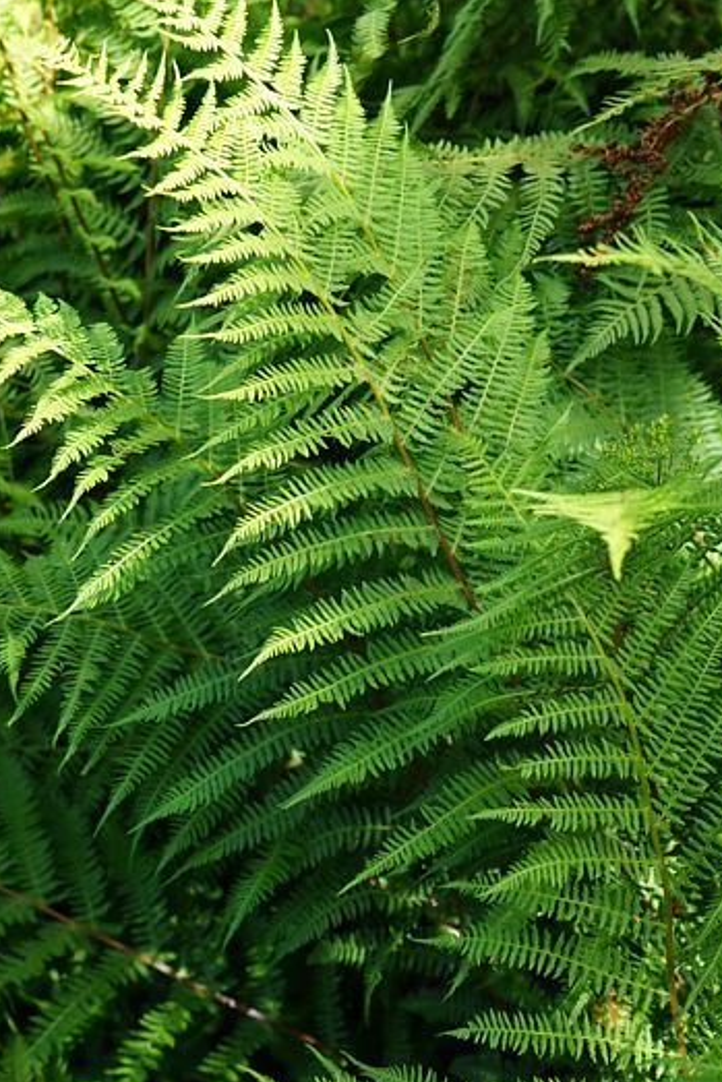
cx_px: 294
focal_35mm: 44
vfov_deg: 44.2
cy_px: 416
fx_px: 1323
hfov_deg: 30.5
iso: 100
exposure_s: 1/60
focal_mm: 28
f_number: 5.6
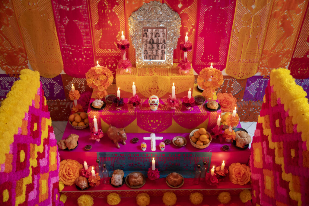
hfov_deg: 55.8
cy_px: 103
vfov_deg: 38.9
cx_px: 154
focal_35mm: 34
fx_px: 292
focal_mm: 34
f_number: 4
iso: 2500
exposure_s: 1/80
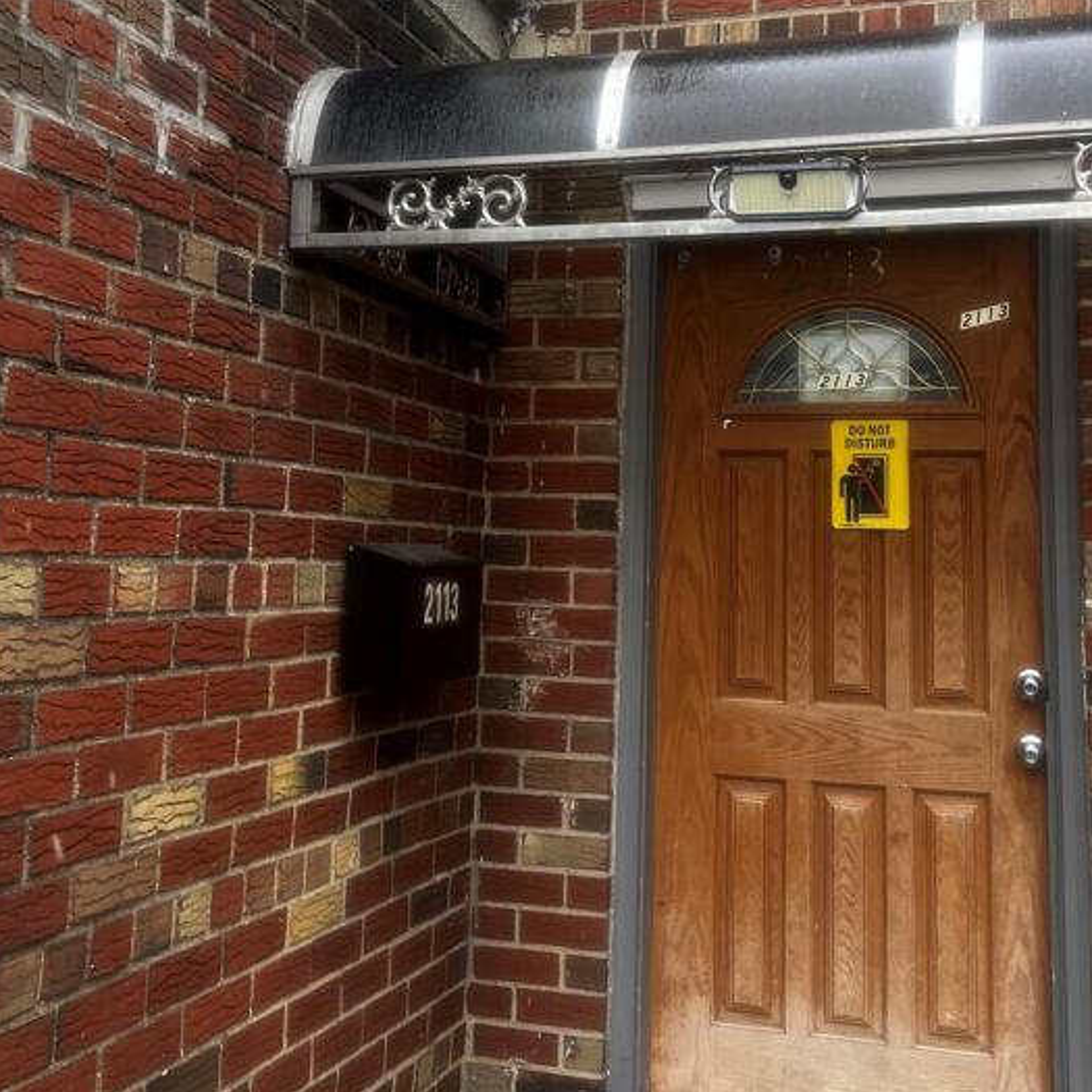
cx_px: 595
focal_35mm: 42
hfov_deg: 40.0
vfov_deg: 39.6
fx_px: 1499
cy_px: 379
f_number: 1.5
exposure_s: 1/171
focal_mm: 5.7
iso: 40
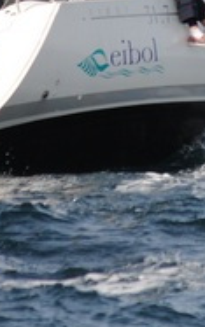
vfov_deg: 2.5
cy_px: -135
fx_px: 7583
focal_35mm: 849
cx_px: 198
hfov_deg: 1.5
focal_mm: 116
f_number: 5.6
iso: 100
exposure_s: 1/500
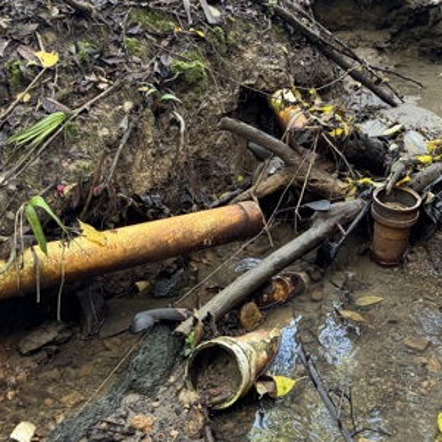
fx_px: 693
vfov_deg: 34.9
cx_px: 310
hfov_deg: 34.9
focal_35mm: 48
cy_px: 131
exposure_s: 1/60
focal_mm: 6.76
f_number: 1.78
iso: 250
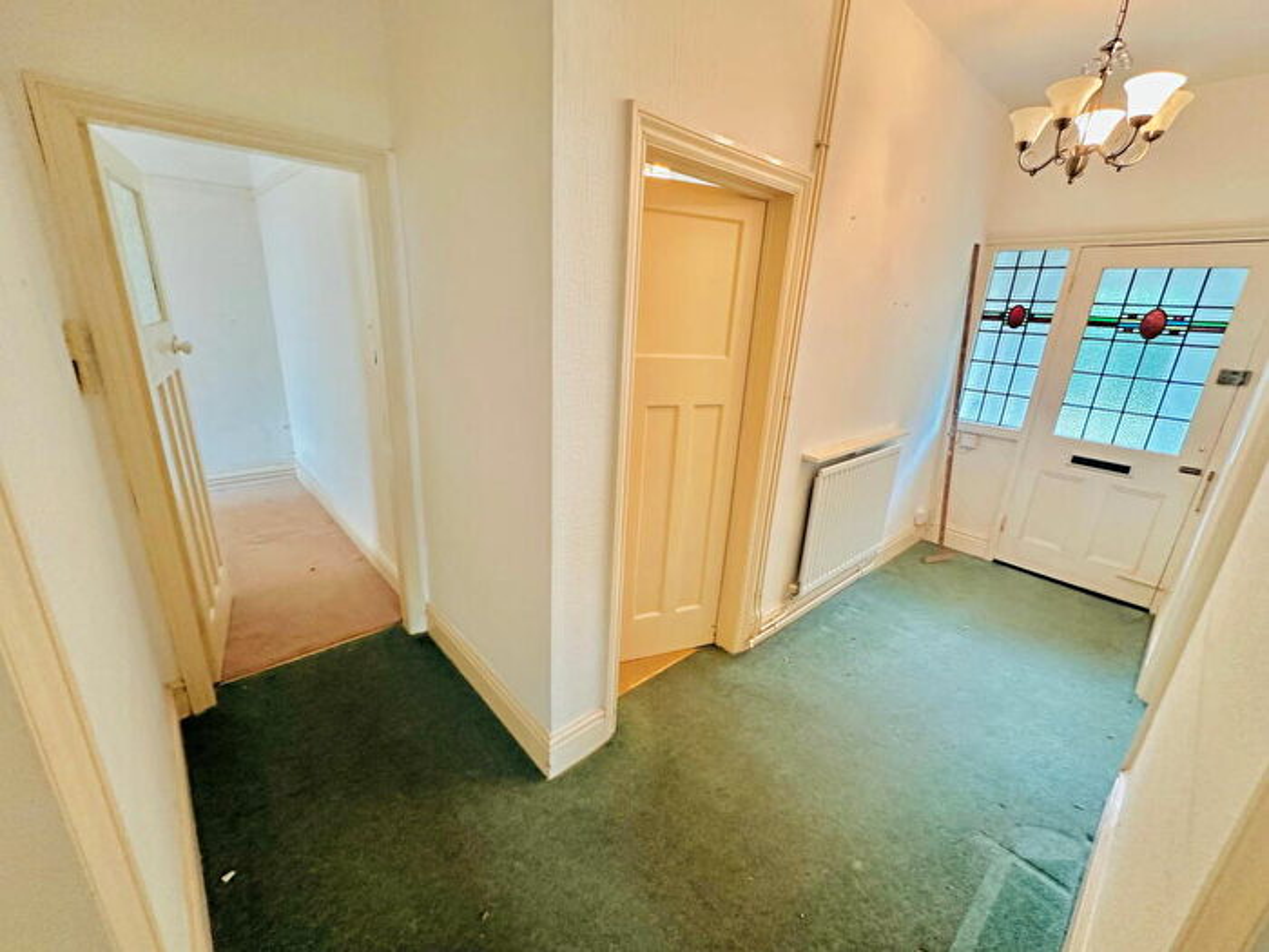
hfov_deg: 102.1
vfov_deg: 85.7
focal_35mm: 14
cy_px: 476
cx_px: 634
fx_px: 513
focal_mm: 2.22
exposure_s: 1/50
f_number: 2.2
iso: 320
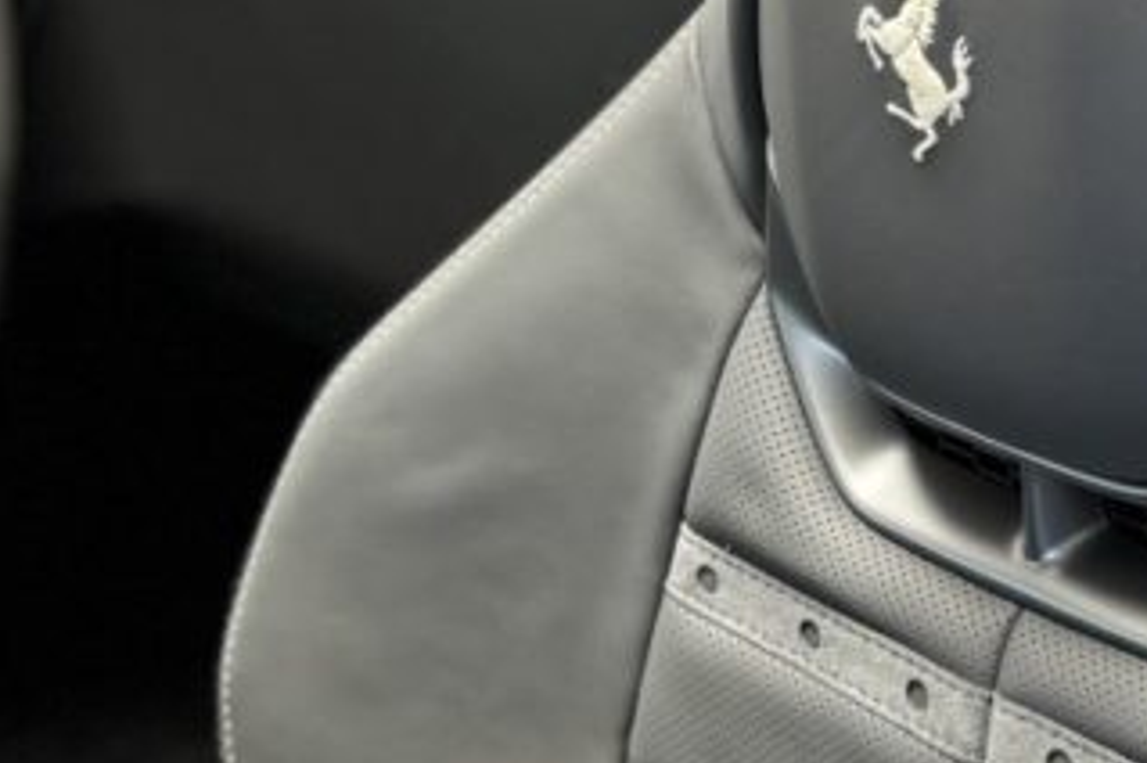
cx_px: 708
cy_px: 148
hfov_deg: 21.7
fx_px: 2992
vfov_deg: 14.4
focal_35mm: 94
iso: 125
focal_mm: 6.76
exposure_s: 1/50
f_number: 1.78
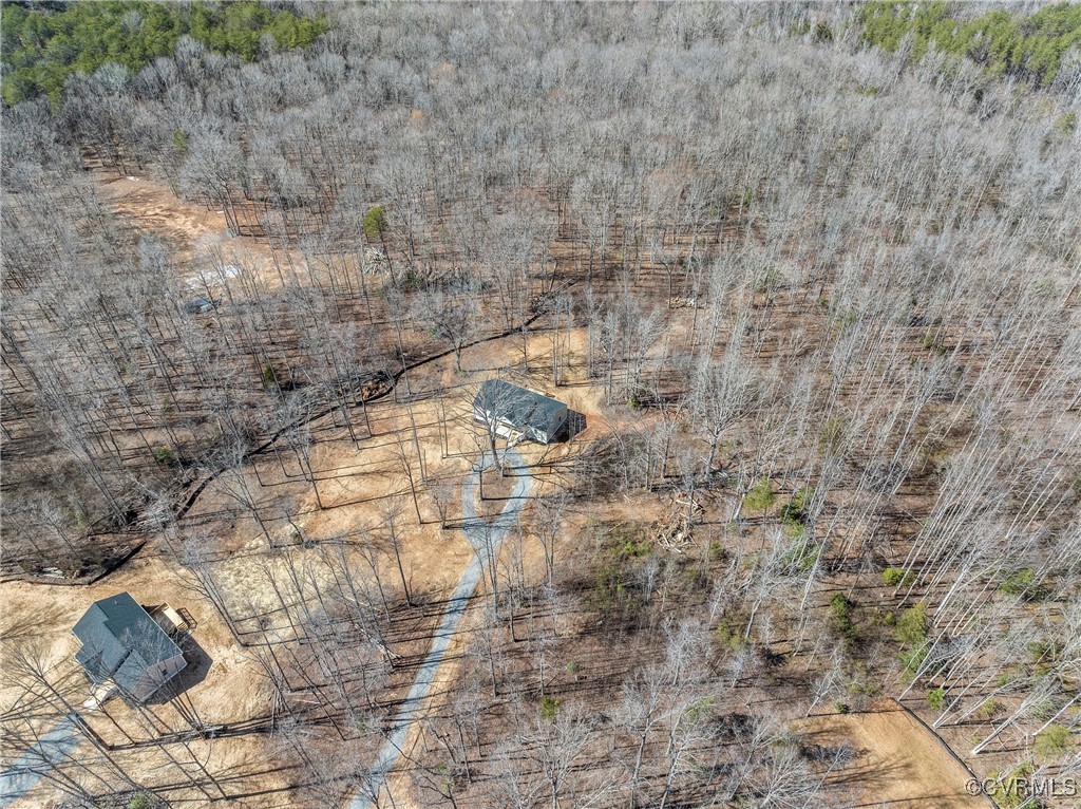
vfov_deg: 56.7
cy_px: 404
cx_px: 540
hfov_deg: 71.6
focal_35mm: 24
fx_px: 749
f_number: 8
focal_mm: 12.29
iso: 400
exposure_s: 1/320
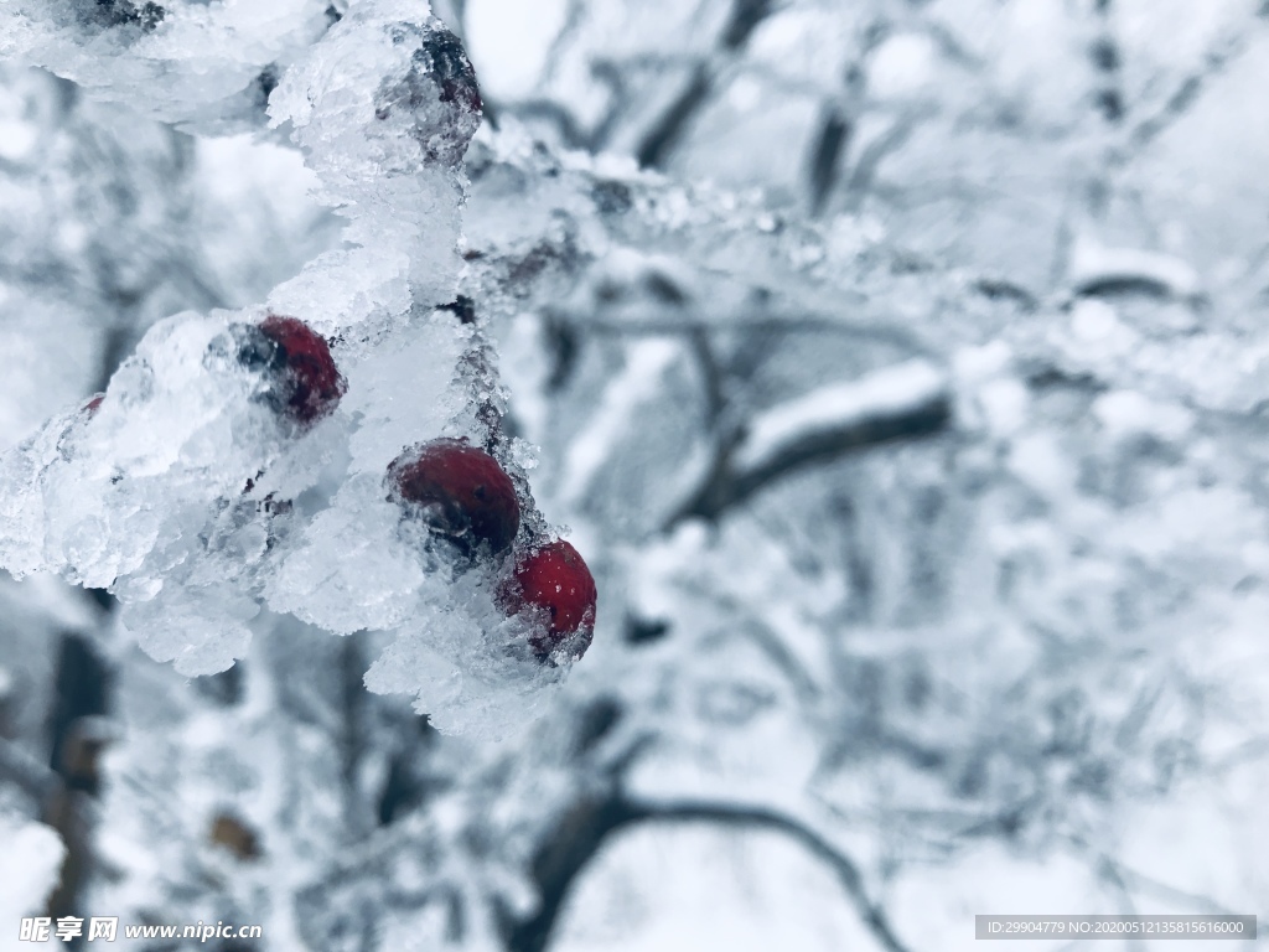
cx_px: 634
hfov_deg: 63.4
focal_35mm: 28
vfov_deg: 49.7
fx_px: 1026
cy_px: 476
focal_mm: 3.99
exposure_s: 1/694
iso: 20
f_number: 1.8
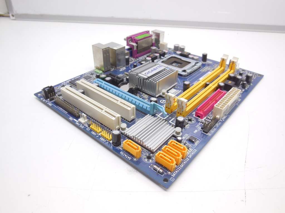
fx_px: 206
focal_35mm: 25
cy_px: 106
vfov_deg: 54.9
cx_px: 142
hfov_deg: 69.4
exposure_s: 1/80
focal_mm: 4.5
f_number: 3.1
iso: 125
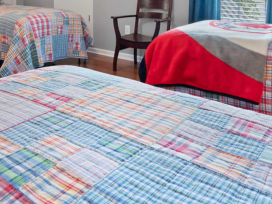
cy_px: 24
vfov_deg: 35.7
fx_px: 299
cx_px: 94
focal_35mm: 38
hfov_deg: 48.3
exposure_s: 1/2.5
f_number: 5.6
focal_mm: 8
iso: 200
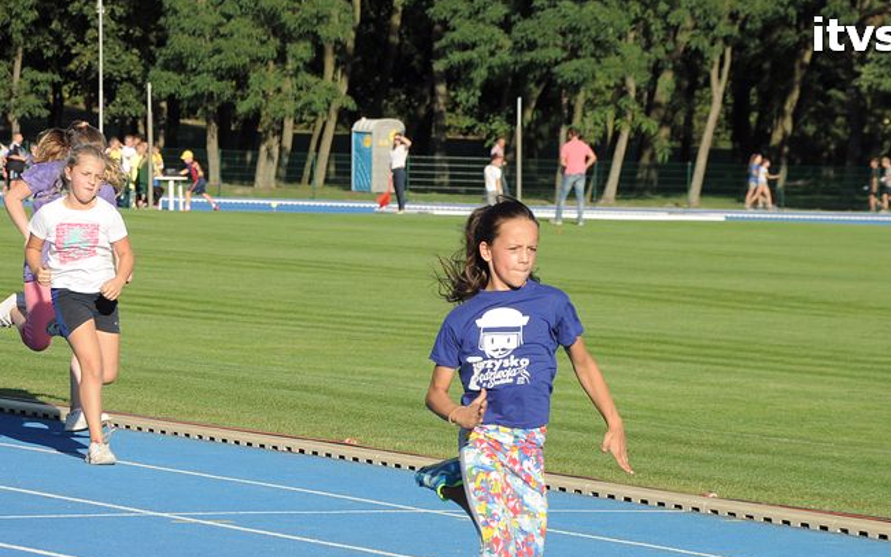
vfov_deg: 6.3
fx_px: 5090
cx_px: 539
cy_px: 381
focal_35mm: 210
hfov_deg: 10.0
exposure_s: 1/1250
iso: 500
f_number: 9
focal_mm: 105
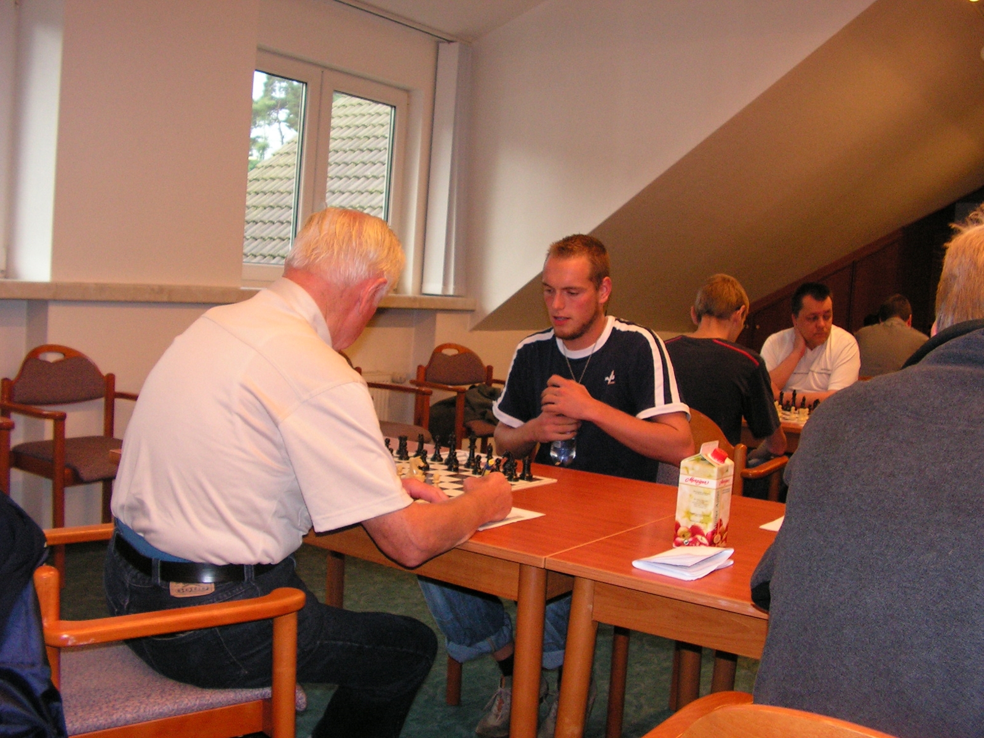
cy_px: 369
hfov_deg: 51.4
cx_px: 492
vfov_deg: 39.7
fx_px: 1023
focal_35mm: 36
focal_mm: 6
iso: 200
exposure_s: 1/40
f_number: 3.2
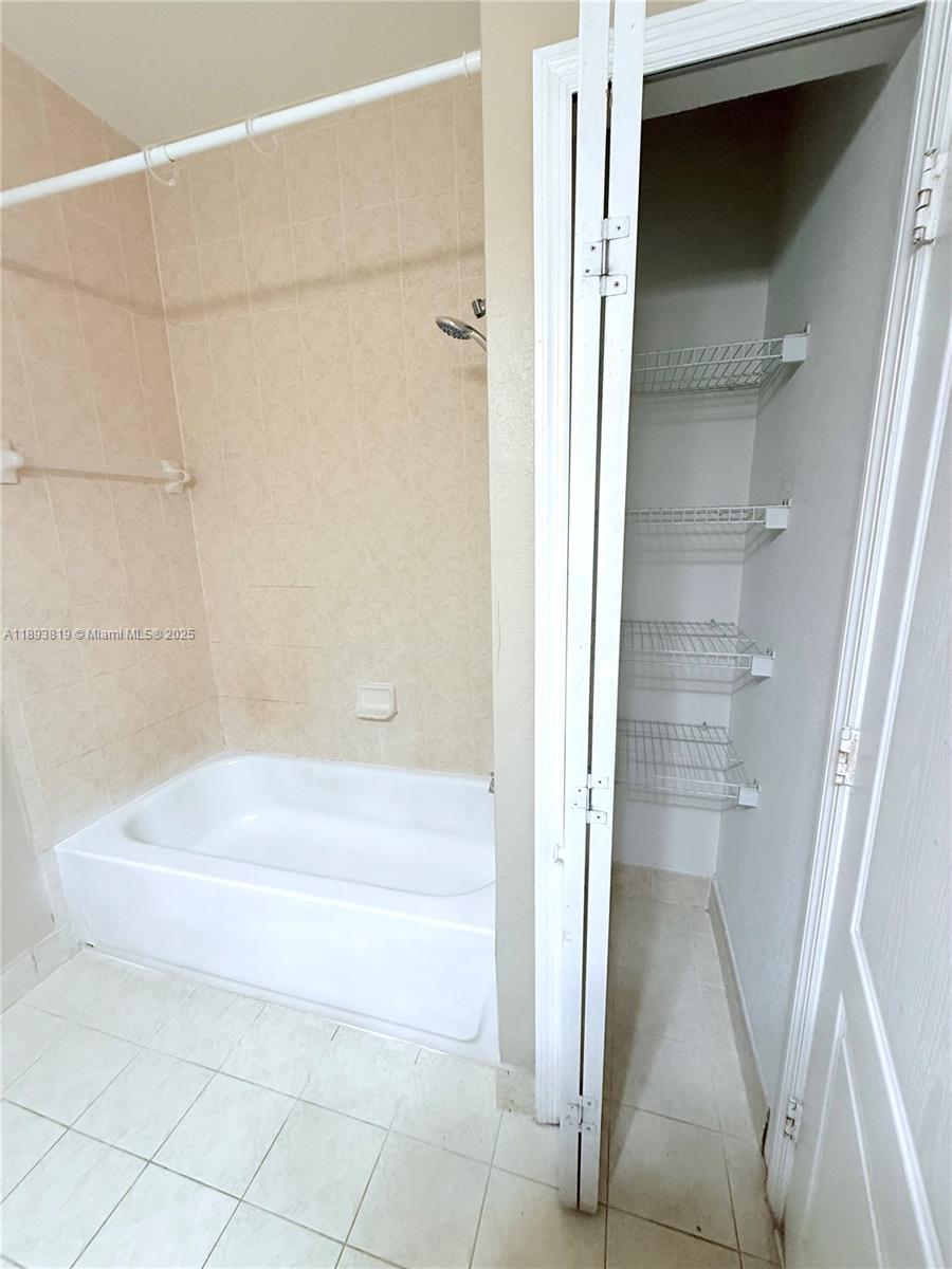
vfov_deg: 102.1
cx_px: 476
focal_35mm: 14
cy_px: 634
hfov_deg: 85.7
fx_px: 513
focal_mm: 2.22
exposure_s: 1/60
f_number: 2.2
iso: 200
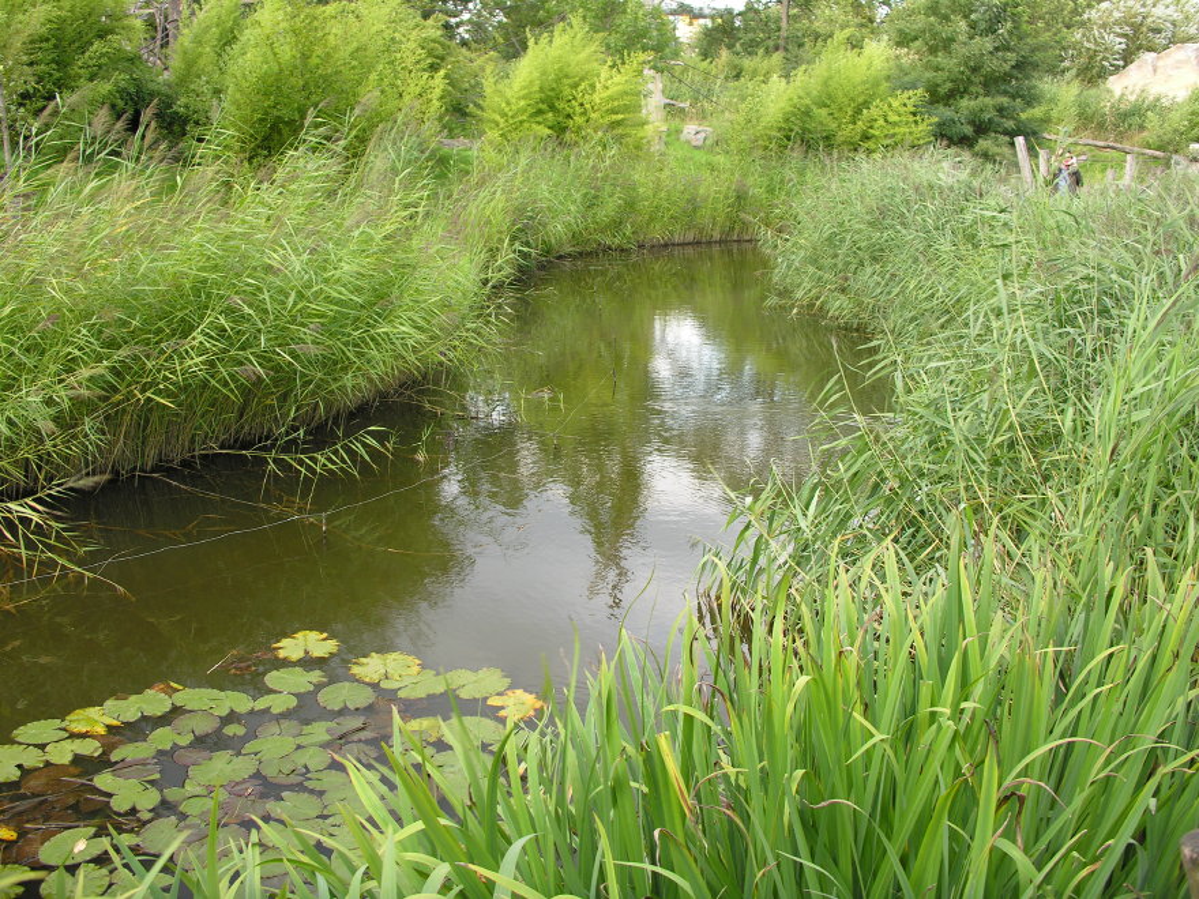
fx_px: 1212
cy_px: 450
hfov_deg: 52.6
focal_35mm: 35
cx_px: 600
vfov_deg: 40.7
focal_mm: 8.9
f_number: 3.6
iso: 50
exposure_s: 1/50.3
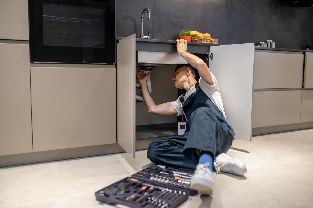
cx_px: 156
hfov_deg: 54.5
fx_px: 304
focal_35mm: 35
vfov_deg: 37.8
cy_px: 104
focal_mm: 35
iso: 400
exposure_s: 1/160
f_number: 2.2
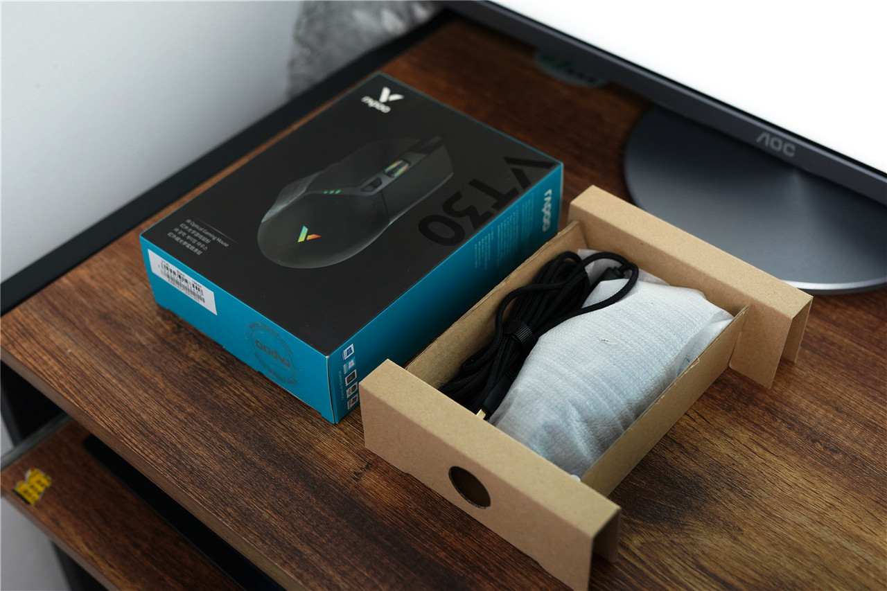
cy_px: 296
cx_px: 444
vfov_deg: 27.0
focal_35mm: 50
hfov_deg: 39.6
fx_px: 1232
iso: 1600
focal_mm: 50
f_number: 3.5
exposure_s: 1/50
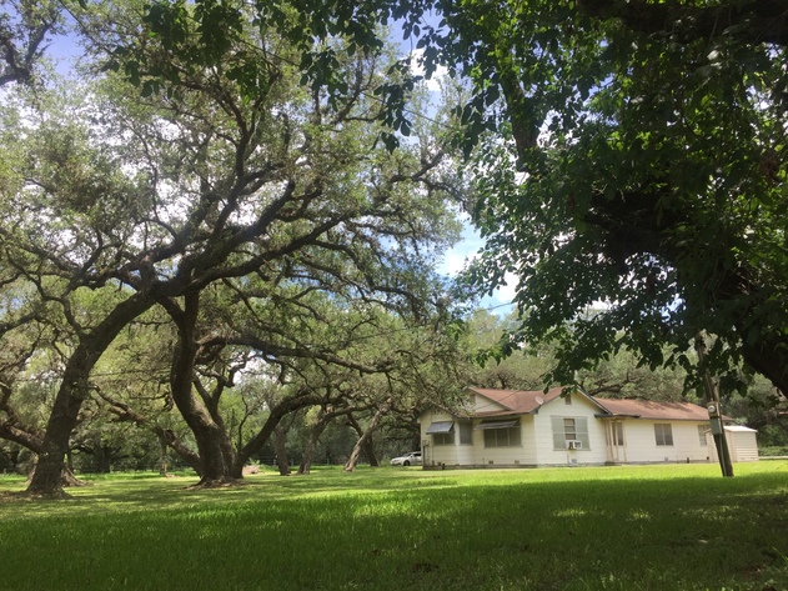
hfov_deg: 61.7
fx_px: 660
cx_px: 394
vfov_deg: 48.2
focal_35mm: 29
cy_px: 296
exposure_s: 1/879
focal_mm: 4.15
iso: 32
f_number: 2.2
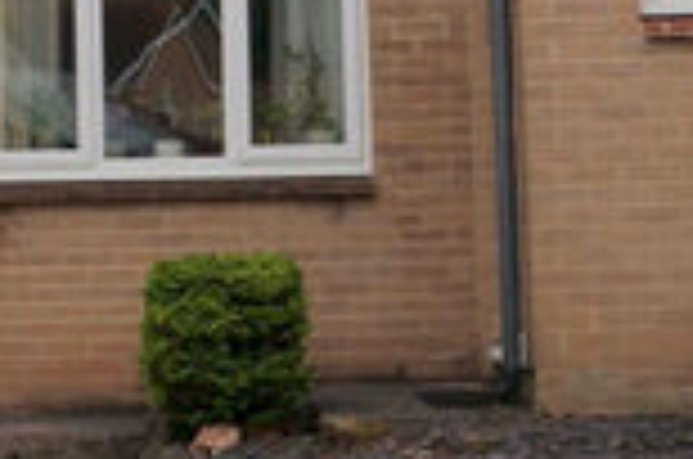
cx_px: 58
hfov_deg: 16.4
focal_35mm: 123
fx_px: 2363
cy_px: -25
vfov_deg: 11.0
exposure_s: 1/100
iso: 100
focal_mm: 18
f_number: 10
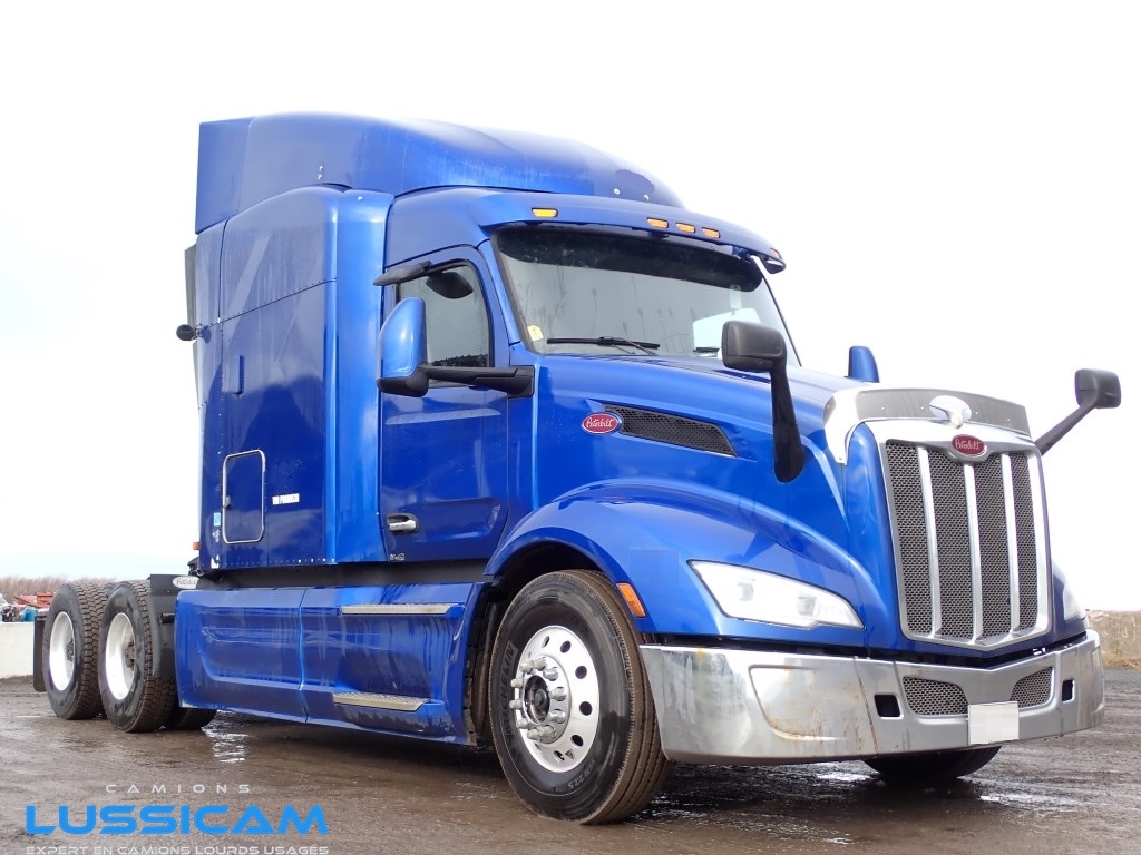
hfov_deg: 42.9
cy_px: 428
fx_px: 1450
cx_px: 570
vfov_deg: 32.9
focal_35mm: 44
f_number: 4
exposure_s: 1/200
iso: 100
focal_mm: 7.84
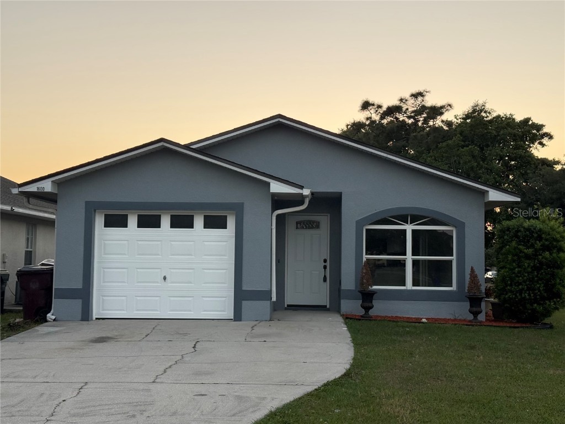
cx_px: 282
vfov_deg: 30.3
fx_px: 783
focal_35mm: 48
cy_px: 212
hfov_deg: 39.7
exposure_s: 1/293
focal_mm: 6.76
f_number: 1.78
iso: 64
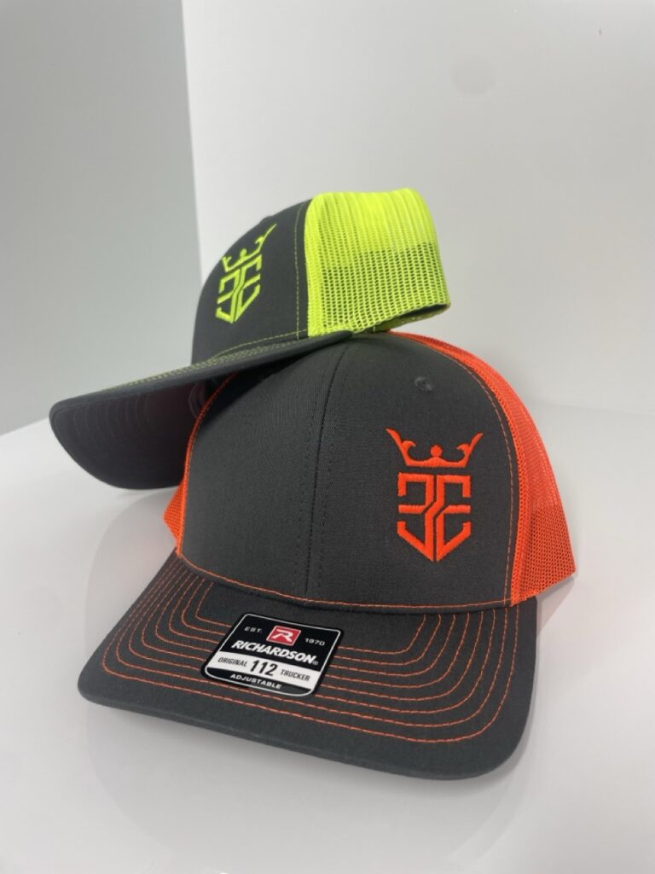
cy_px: 437
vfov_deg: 67.3
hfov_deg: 53.1
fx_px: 656
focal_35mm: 26
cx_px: 328
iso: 32
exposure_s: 1/120
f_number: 1.6
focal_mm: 4.2
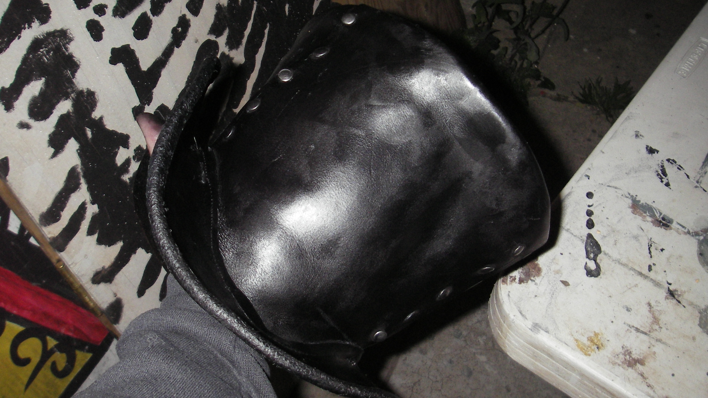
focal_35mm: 42
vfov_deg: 28.3
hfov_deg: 48.4
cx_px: 358
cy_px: 172
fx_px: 788
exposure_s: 1/30
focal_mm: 6.3
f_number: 3.3
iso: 100
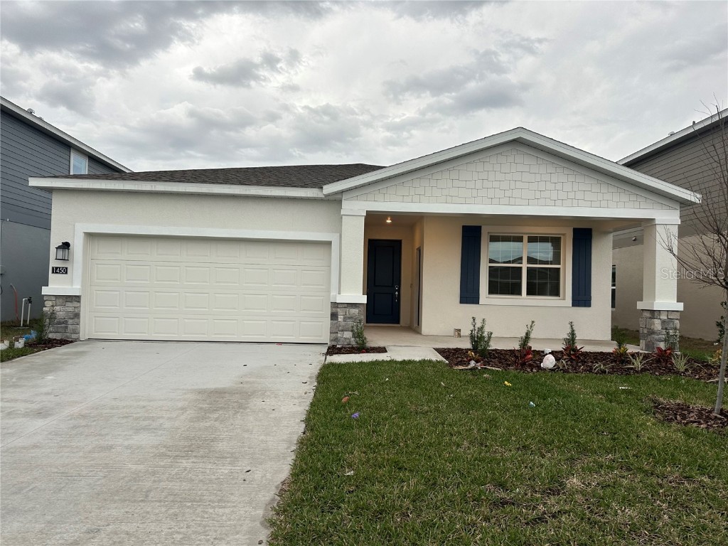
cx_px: 364
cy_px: 273
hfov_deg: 71.6
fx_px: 505
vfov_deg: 56.8
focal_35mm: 24
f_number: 1.78
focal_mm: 6.86
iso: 80
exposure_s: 1/246
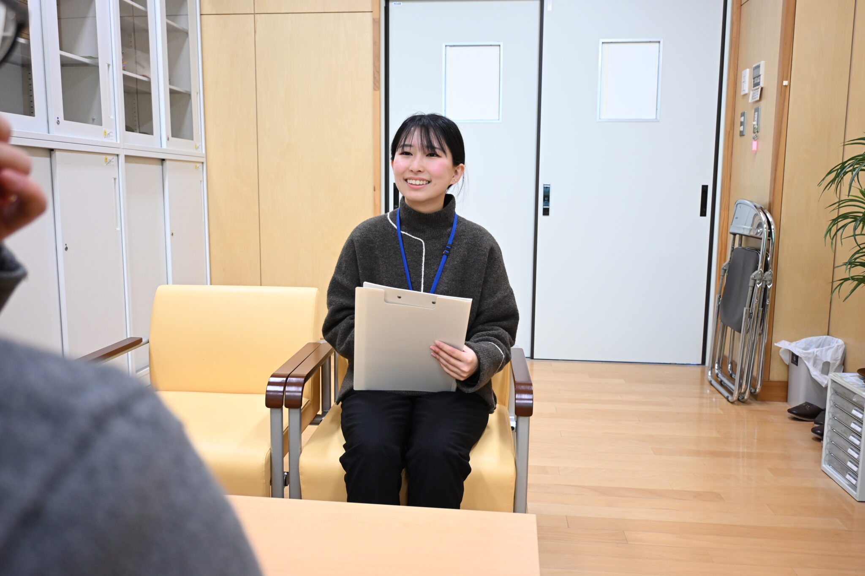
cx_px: 432
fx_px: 721
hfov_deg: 61.9
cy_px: 288
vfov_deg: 43.6
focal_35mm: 30
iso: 800
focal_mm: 20
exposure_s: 1/80
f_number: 3.8
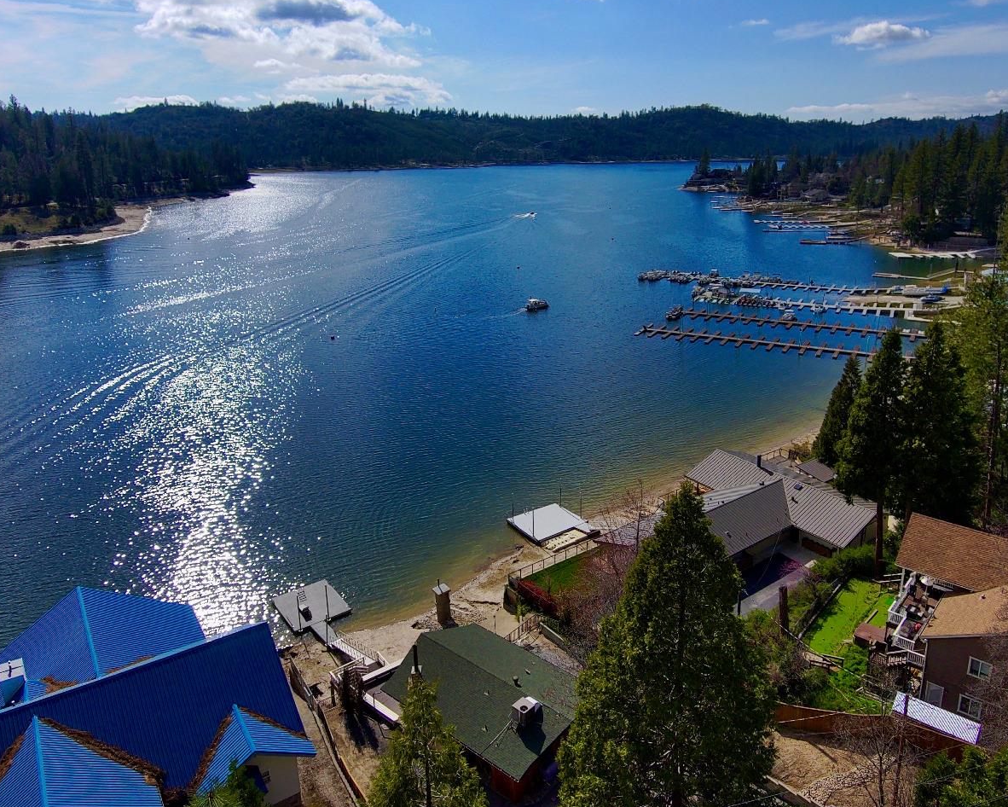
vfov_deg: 54.8
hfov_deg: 65.8
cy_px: 347
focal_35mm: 26
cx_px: 563
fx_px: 776
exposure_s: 1/3376
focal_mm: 3.7
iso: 102
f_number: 2.8
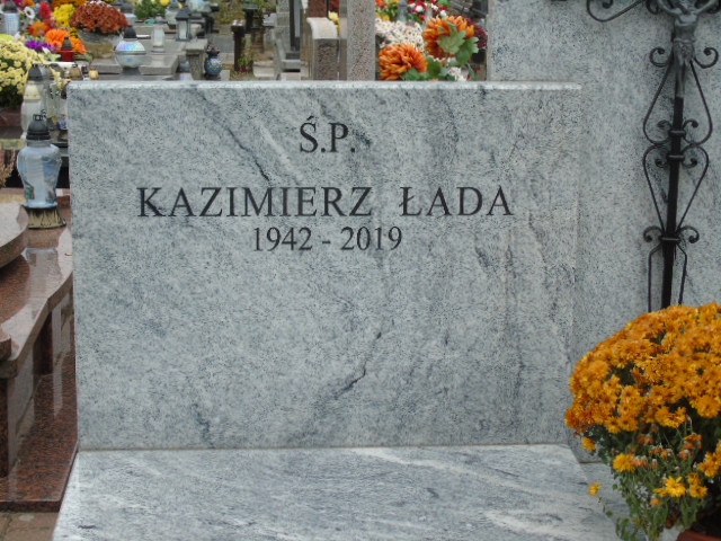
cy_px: 270
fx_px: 1479
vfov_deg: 20.7
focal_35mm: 71
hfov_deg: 27.4
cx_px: 360
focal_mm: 13
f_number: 4.9
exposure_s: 1/30
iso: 80
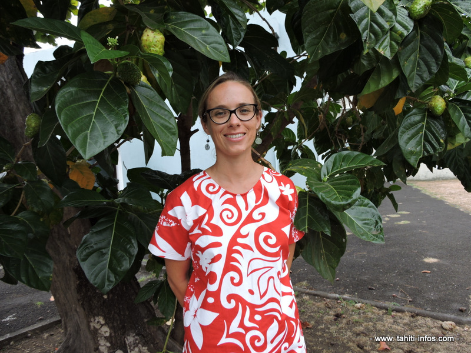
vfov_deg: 56.8
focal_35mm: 24
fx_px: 327
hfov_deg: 71.6
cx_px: 236
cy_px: 176
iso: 100
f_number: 3.3
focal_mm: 4.3
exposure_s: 1/200
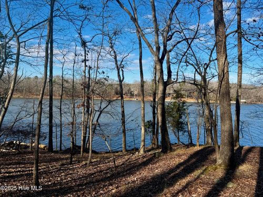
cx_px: 132
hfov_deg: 71.6
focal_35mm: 24
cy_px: 98
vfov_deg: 56.8
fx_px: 182
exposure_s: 1/3096
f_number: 1.78
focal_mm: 6.76
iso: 80
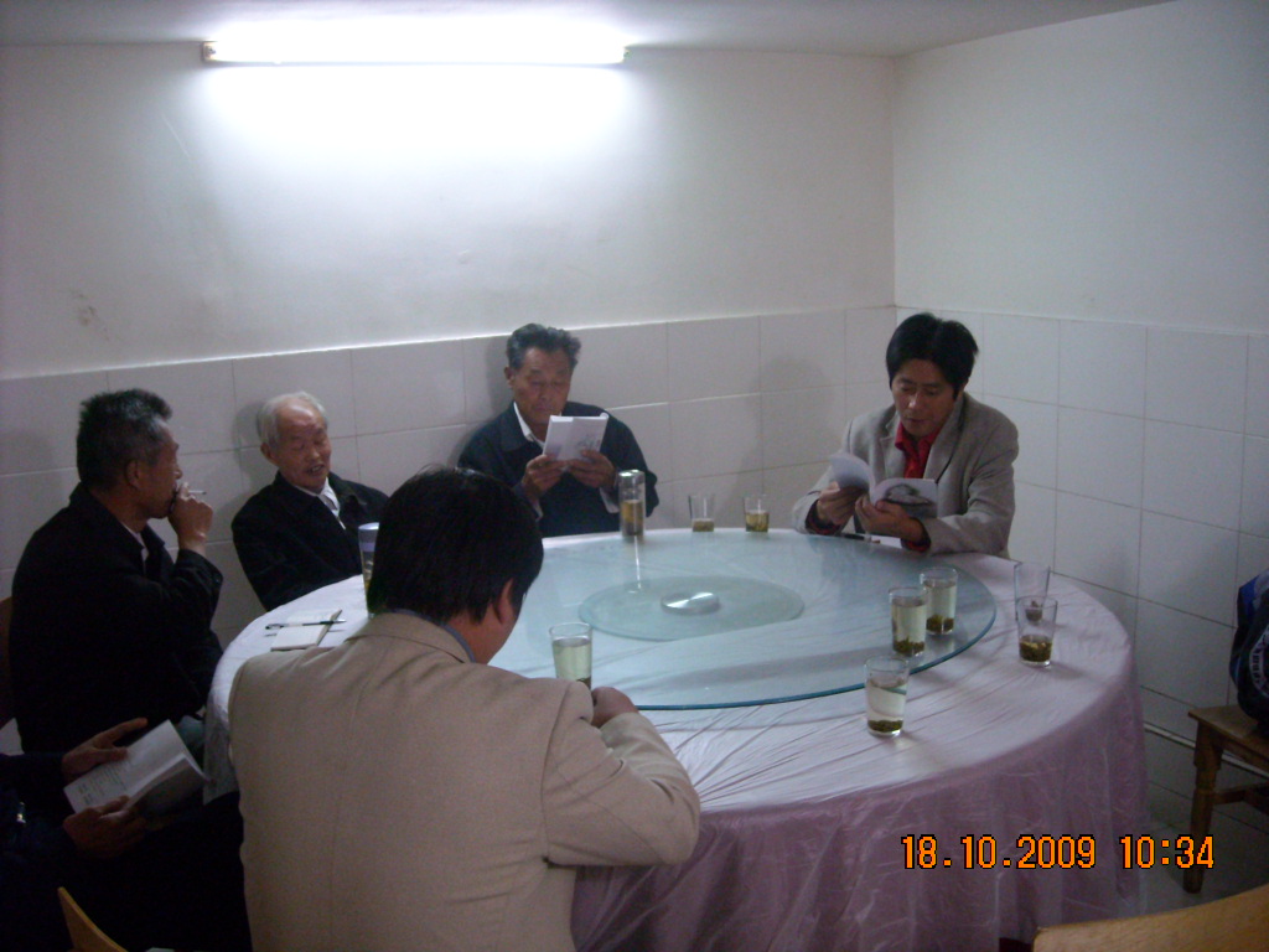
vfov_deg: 40.7
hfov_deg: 52.6
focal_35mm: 35
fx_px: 1283
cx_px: 634
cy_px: 476
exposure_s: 1/31
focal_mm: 5.7
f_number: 2.8
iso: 400
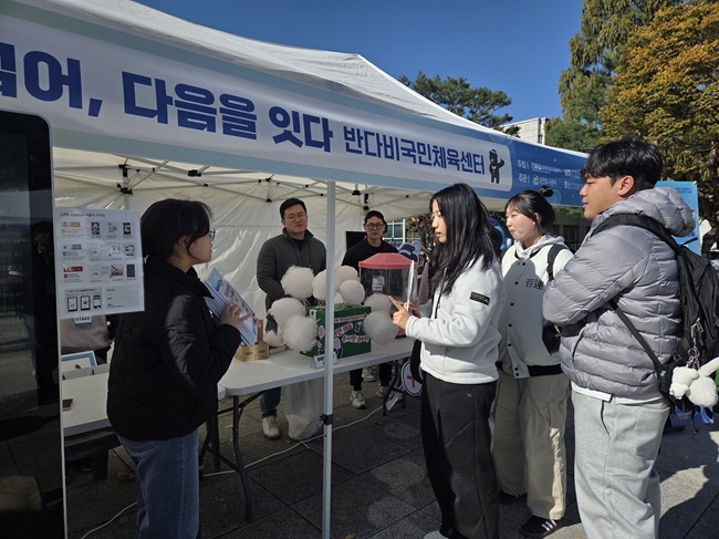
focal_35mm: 23
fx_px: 478
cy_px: 270
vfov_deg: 58.8
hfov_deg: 73.9
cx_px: 360
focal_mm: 5.4
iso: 64
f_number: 1.8
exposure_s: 1/7891
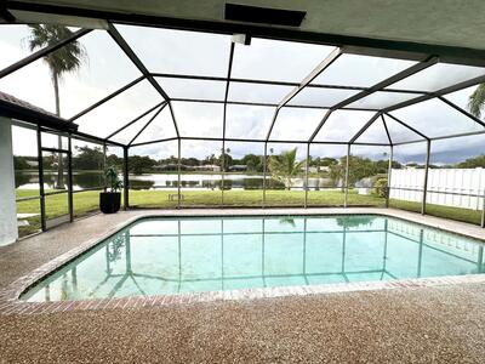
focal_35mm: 14
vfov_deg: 85.7
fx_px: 196
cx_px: 242
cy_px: 182
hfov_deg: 102.1
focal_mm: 2.22
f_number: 2.2
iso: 40
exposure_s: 1/413
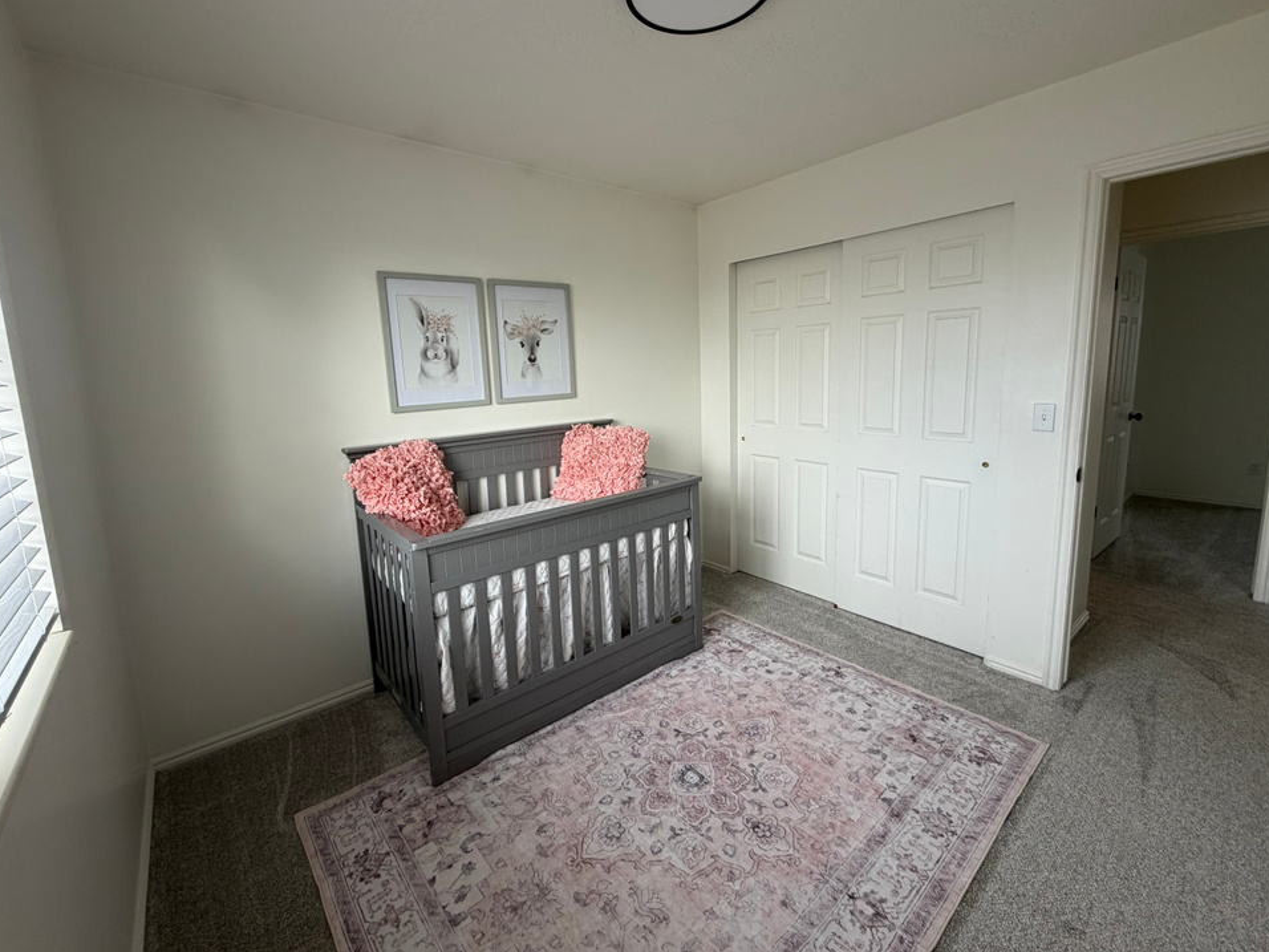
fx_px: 550
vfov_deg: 81.6
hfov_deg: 98.2
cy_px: 445
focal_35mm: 15
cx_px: 628
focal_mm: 2.22
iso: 125
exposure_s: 1/121
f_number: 2.2
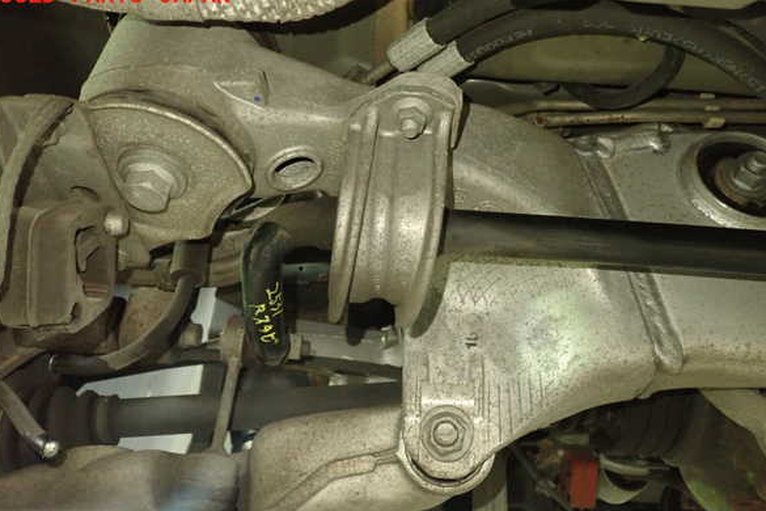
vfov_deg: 41.1
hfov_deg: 58.7
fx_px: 681
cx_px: 385
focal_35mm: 32
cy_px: 273
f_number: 2.3
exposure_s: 1/30
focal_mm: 5.5
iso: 1000
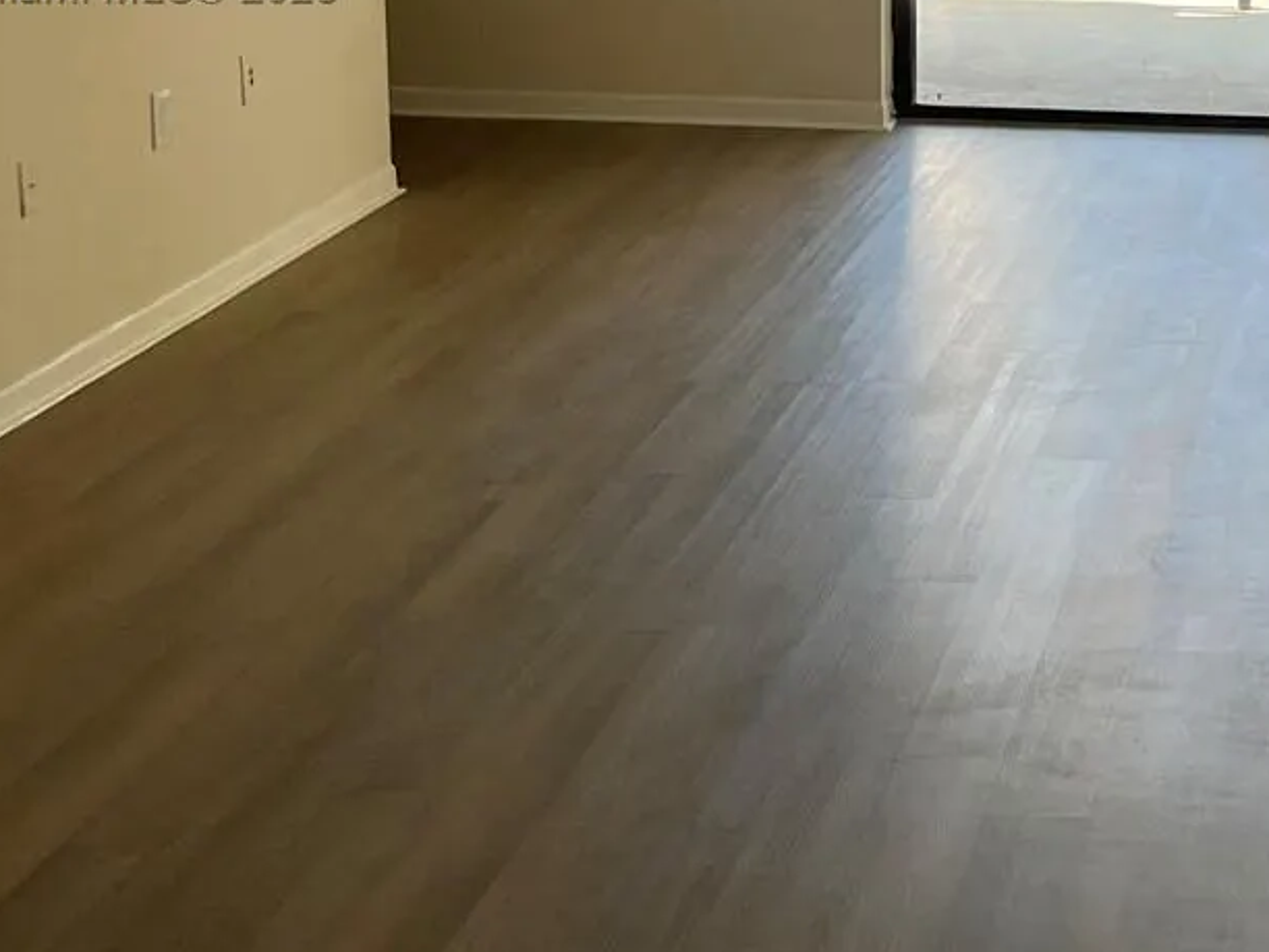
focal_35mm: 68
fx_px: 2493
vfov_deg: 20.9
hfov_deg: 26.7
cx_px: 1331
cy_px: -10
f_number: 1.6
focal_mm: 5.1
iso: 50
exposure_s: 1/122
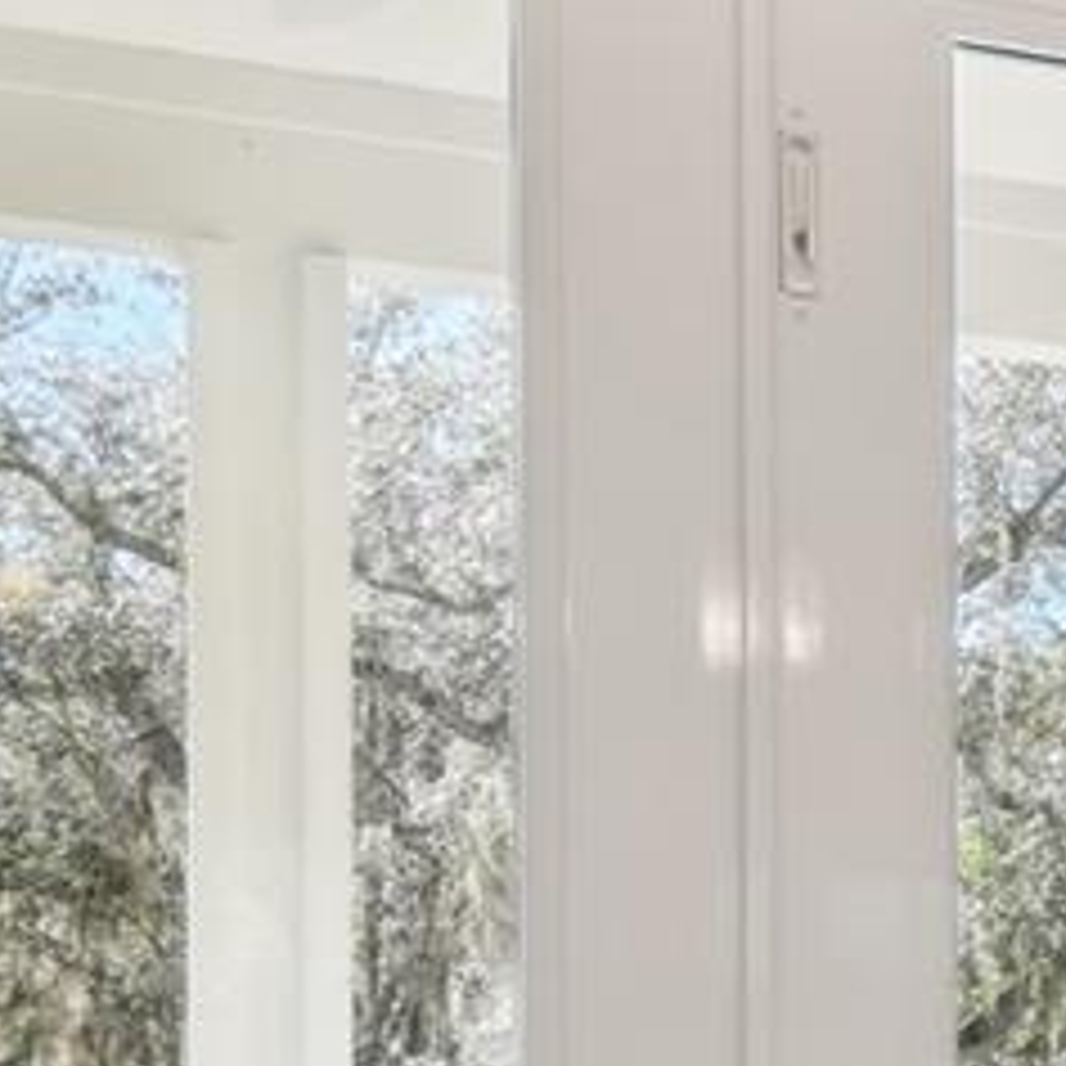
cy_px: 1124
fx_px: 2996
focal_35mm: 86
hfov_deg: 16.7
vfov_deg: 19.5
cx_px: 1930
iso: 100
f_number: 7.1
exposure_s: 1/10
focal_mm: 10
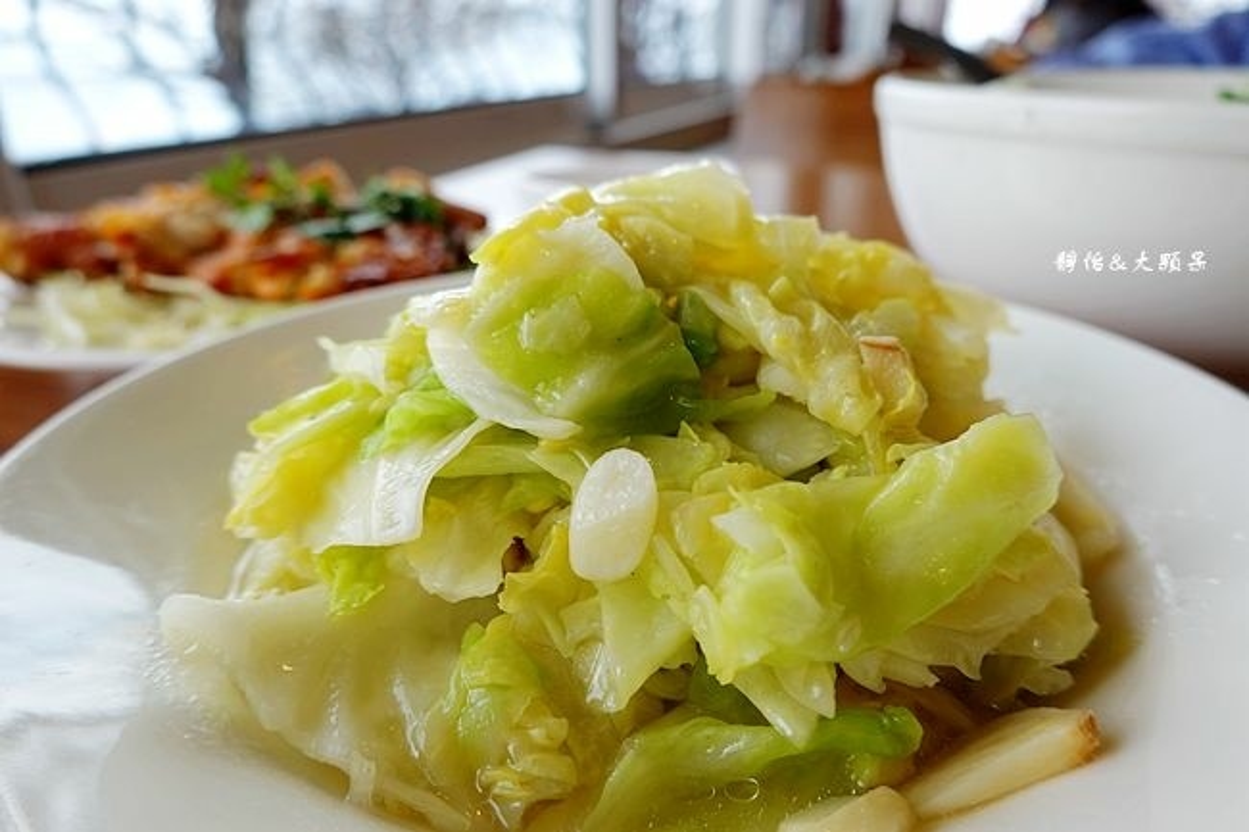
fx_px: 832
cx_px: 624
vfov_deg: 53.1
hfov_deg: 73.8
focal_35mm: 24
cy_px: 416
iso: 125
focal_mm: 9
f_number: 2.8
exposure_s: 1/125
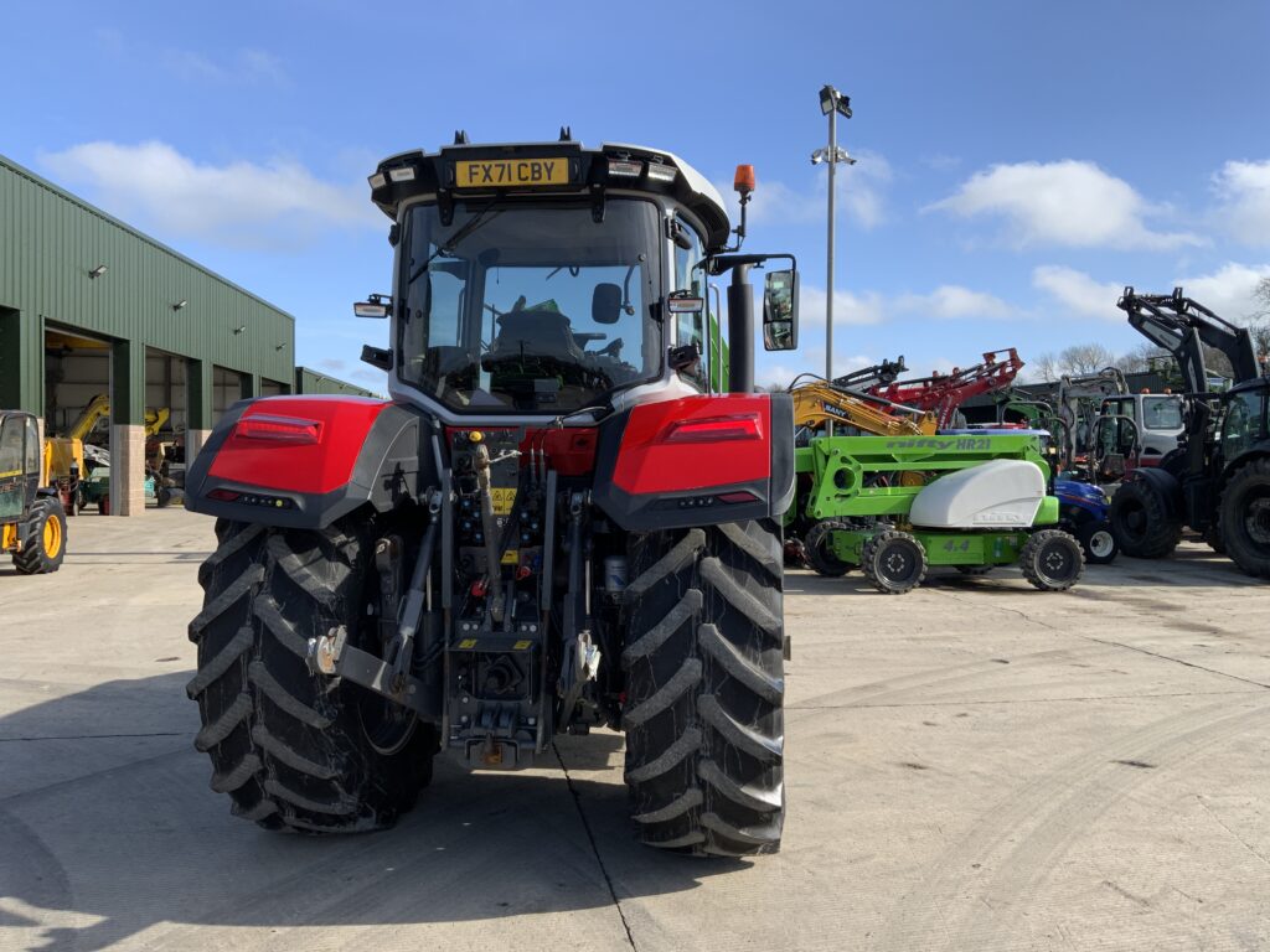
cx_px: 635
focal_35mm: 29
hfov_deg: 61.7
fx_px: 1064
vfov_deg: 48.2
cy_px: 476
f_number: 1.8
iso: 16
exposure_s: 1/1311
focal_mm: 3
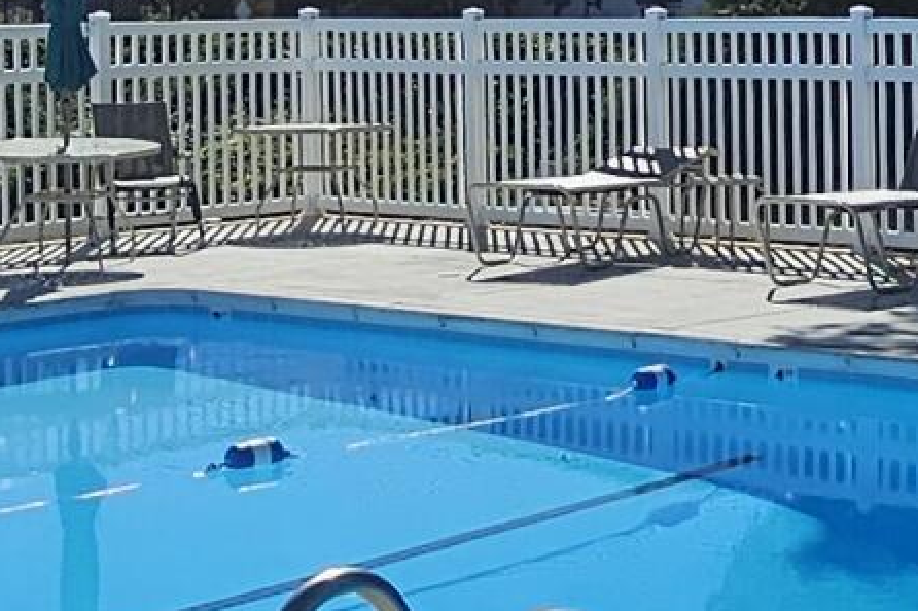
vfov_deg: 14.9
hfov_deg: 21.7
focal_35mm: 91
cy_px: 144
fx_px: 2320
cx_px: 891
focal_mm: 2.2
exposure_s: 1/3882
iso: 50
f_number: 2.2
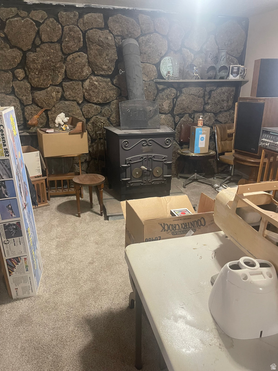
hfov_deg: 54.9
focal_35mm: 25
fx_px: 268
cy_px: 186
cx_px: 139
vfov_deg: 69.4
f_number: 1.6
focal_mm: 5.1
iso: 500
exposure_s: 1/60
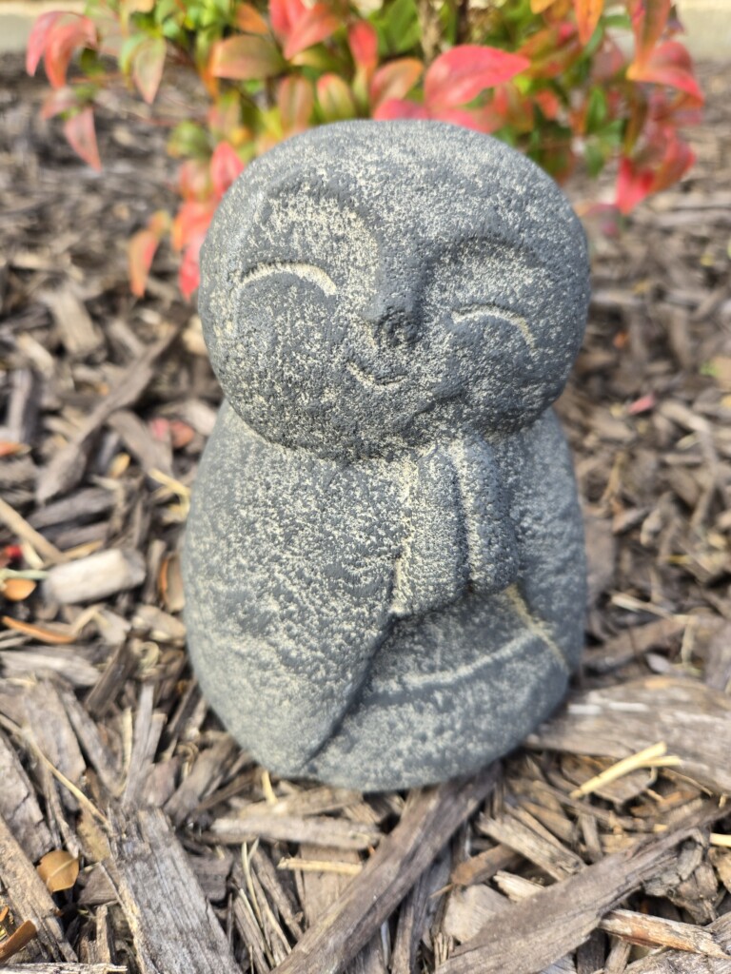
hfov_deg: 58.9
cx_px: 366
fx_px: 648
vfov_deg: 73.9
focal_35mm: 23
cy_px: 487
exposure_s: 1/180
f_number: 1.8
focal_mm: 5.4
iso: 64
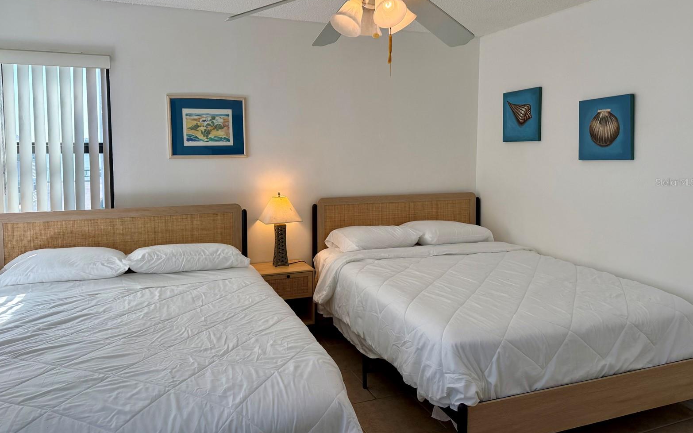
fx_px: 491
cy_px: 182
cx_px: 343
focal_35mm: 26
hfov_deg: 70.4
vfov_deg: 47.4
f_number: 1.78
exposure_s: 1/622
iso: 100
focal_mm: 6.76
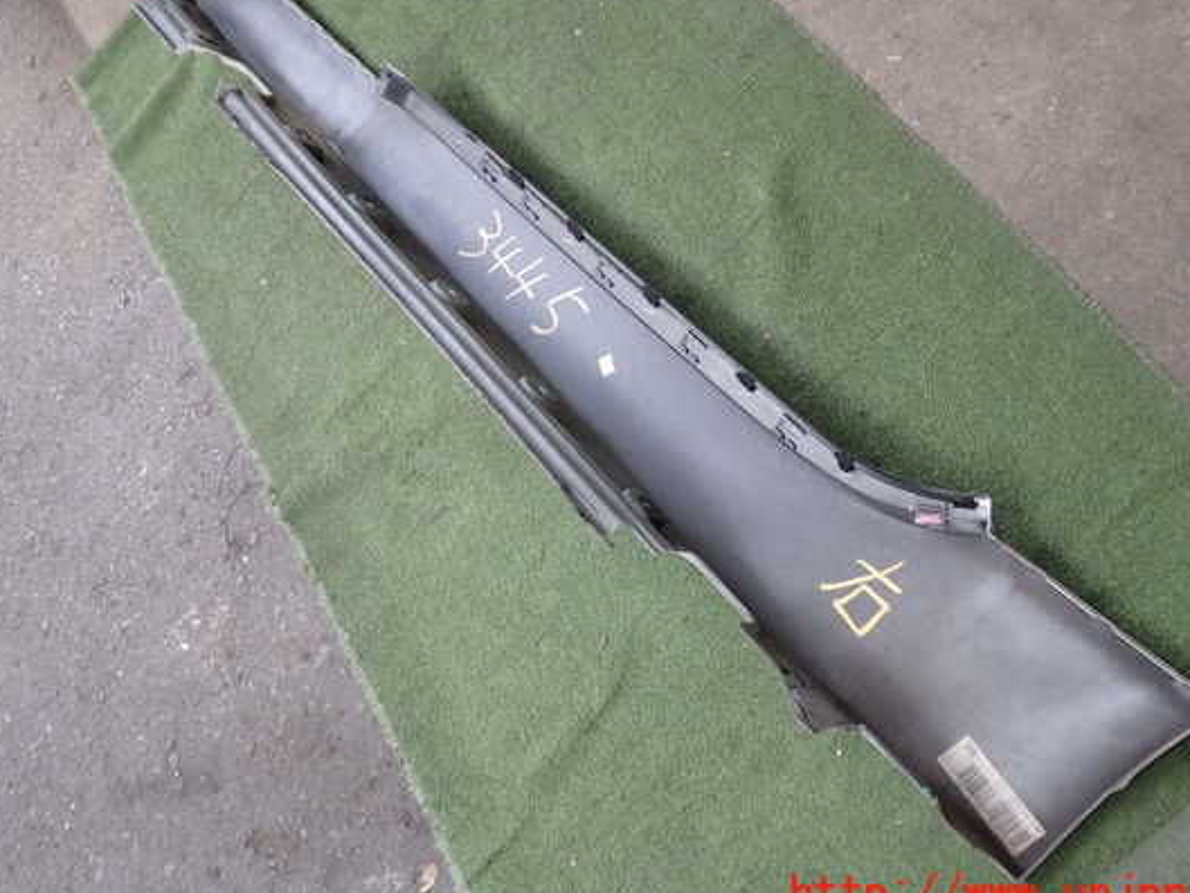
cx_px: 623
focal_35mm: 34
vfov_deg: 41.8
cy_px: 418
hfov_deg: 53.9
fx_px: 1169
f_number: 2.3
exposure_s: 1/125
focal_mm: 5.4
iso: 160
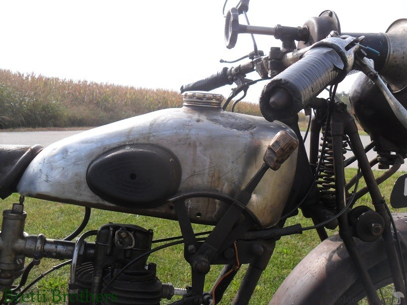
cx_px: 204
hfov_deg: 52.6
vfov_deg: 40.7
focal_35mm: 35
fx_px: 412
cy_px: 152
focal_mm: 6.3
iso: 80
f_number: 7.6
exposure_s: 1/180
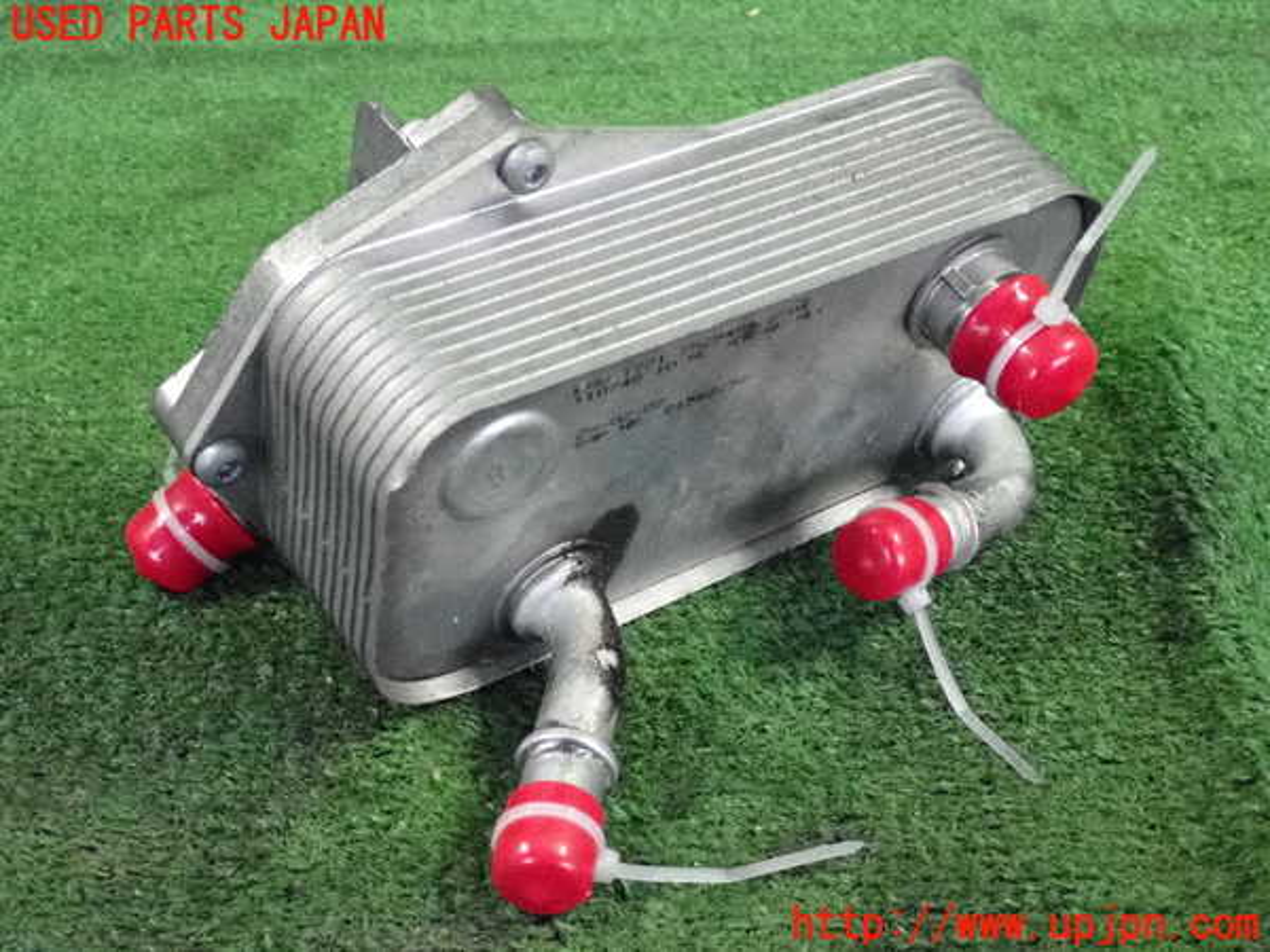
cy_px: 476
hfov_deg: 35.5
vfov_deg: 27.0
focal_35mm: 54
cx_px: 635
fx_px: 1981
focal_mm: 9.65
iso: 5000
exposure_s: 1/125
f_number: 3.3
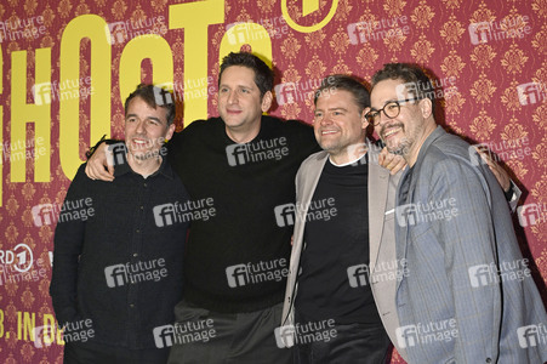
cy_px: 182
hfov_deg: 49.6
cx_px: 274
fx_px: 592
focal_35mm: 39
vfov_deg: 34.2
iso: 200
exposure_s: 1/200
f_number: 4
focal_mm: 39
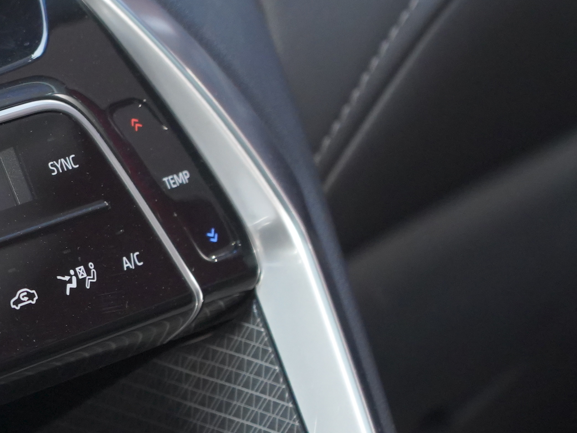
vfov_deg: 5.0
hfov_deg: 6.6
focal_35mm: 295
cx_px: -199
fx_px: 4918
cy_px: 362
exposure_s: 1/125
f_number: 4.5
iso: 4000
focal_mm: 99
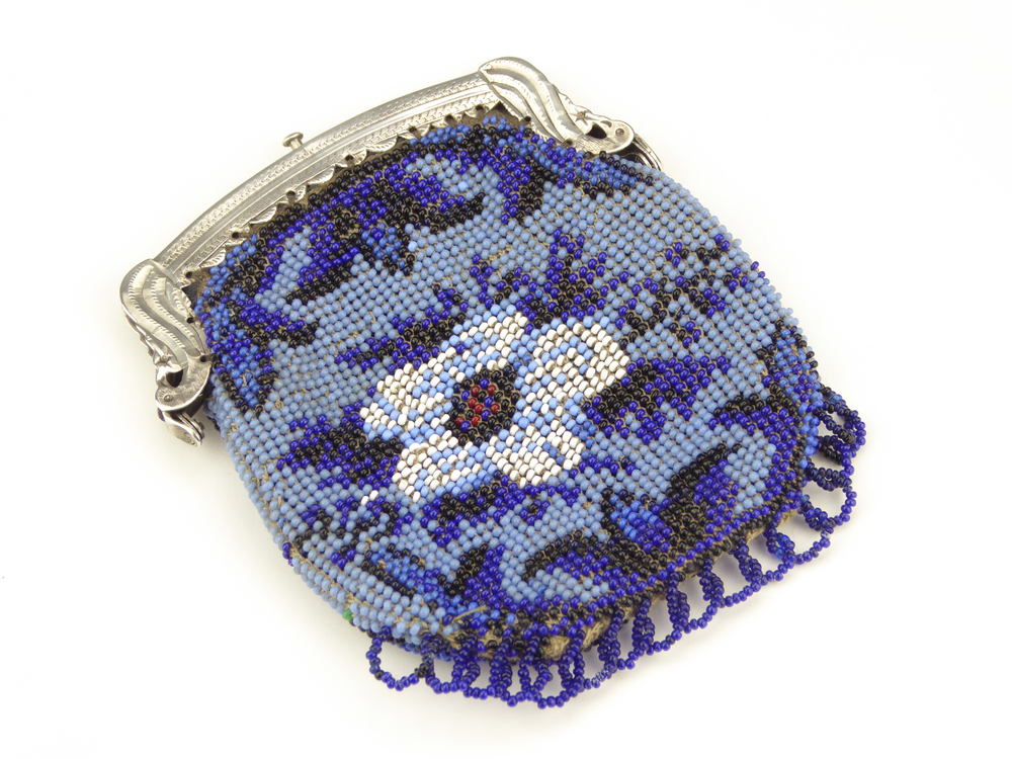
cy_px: 380
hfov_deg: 23.3
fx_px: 2456
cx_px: 506
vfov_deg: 17.6
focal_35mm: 84
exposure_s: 1/100
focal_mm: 15
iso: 200
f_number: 4.8
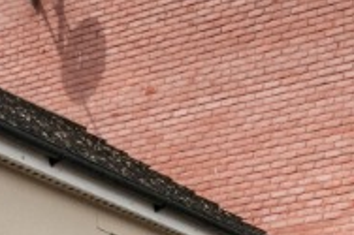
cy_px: 337
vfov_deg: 11.0
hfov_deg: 14.9
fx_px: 1179
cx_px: 636
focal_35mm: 120
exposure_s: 1/1250
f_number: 8
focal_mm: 15
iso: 200
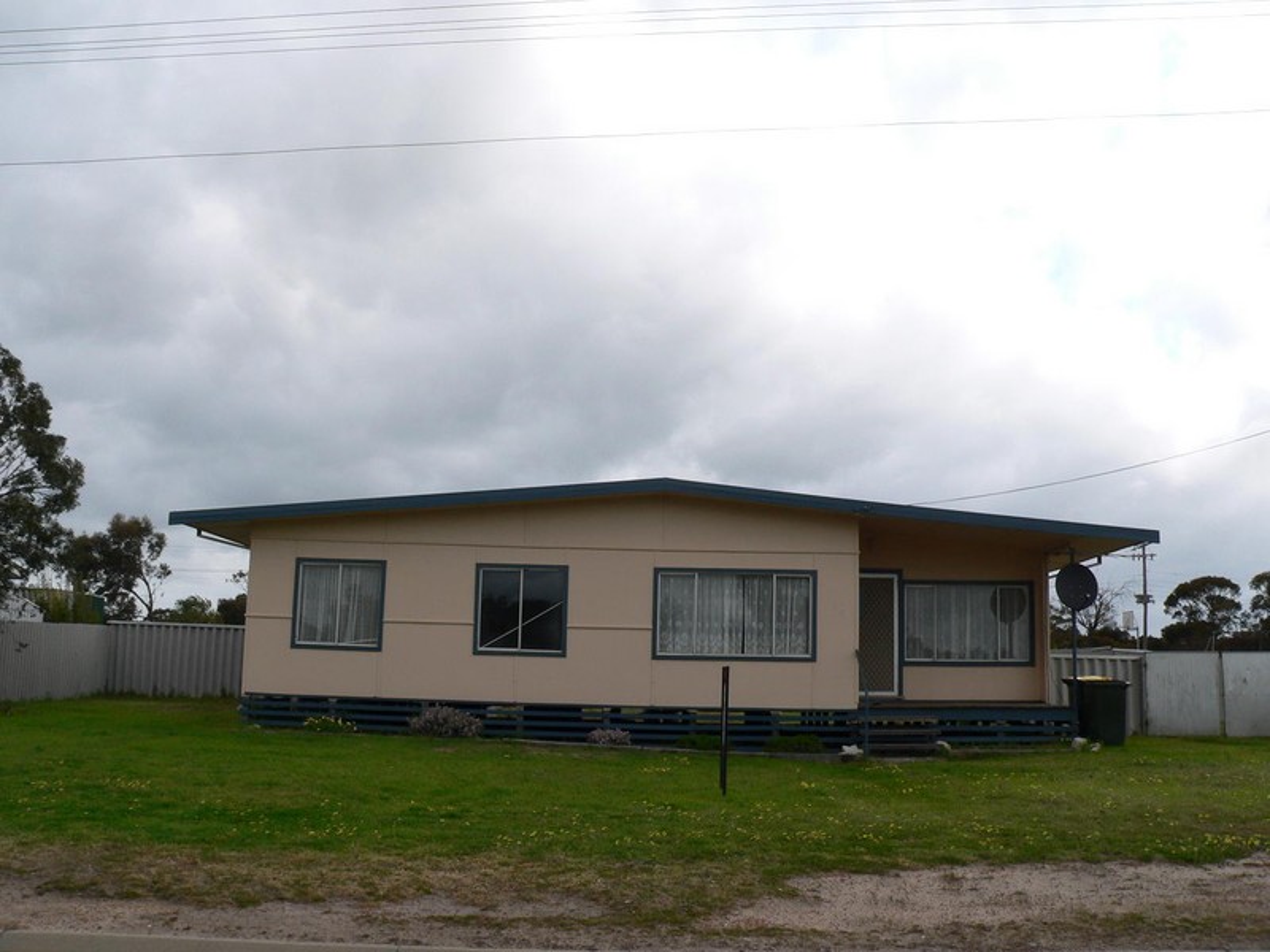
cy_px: 476
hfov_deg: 51.4
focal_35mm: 36
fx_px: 1321
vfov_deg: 39.7
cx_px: 635
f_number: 5.6
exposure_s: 1/250
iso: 80
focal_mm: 6
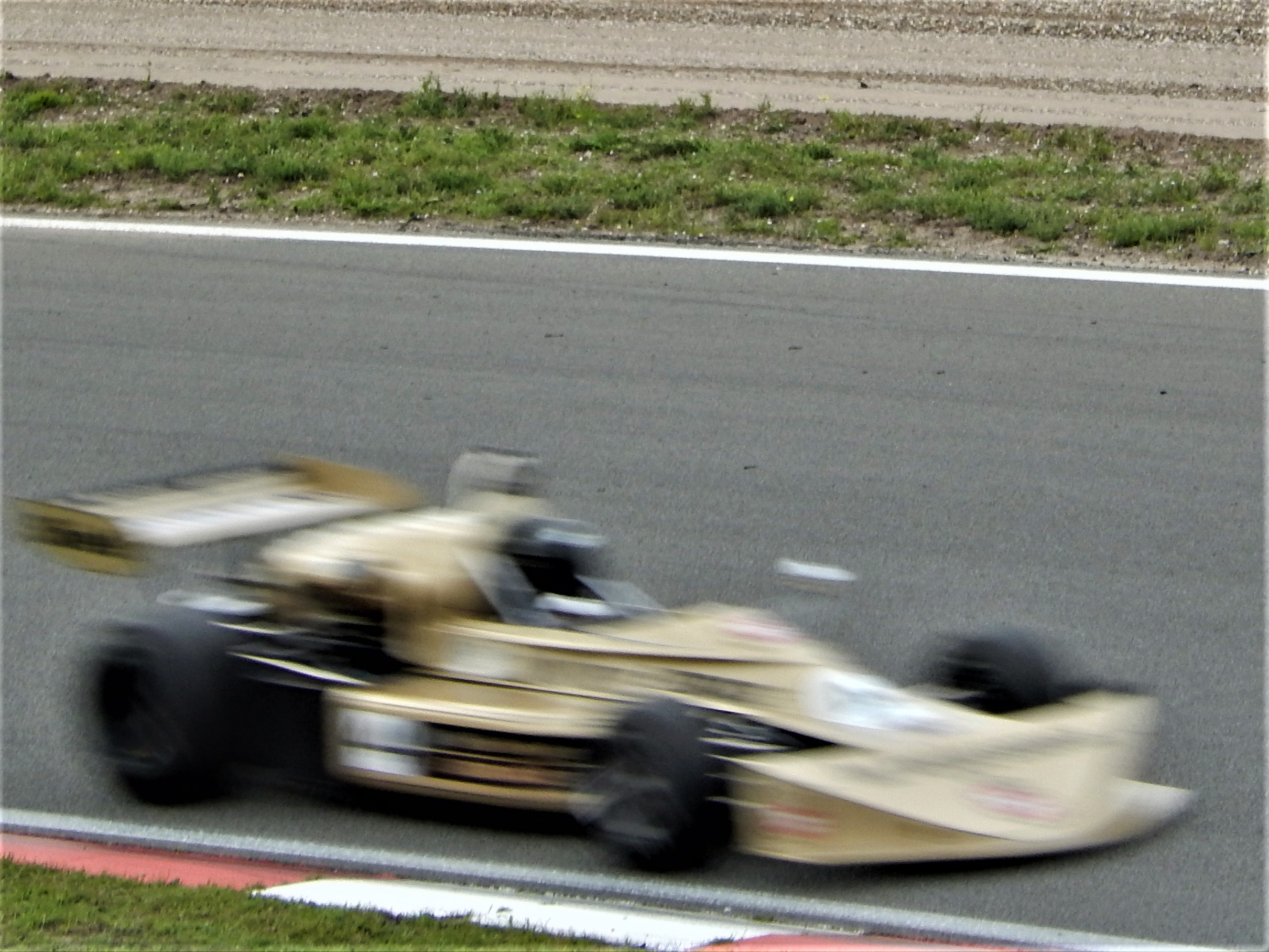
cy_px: 476
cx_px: 634
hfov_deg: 9.2
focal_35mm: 215
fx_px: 7881
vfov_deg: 6.9
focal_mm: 38.6
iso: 125
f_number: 5.8
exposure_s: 1/200
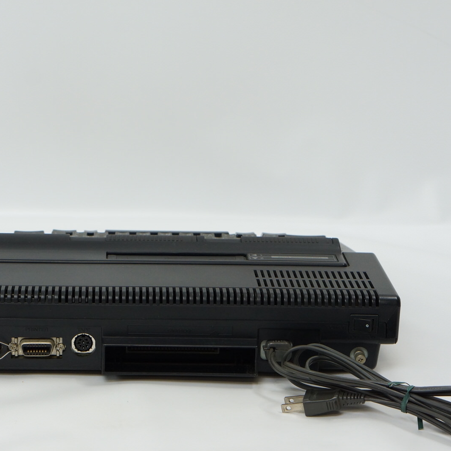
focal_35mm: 96
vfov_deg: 18.1
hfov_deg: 18.0
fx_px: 1415
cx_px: 138
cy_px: 226
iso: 800
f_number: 6.3
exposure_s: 1/60
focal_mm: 50
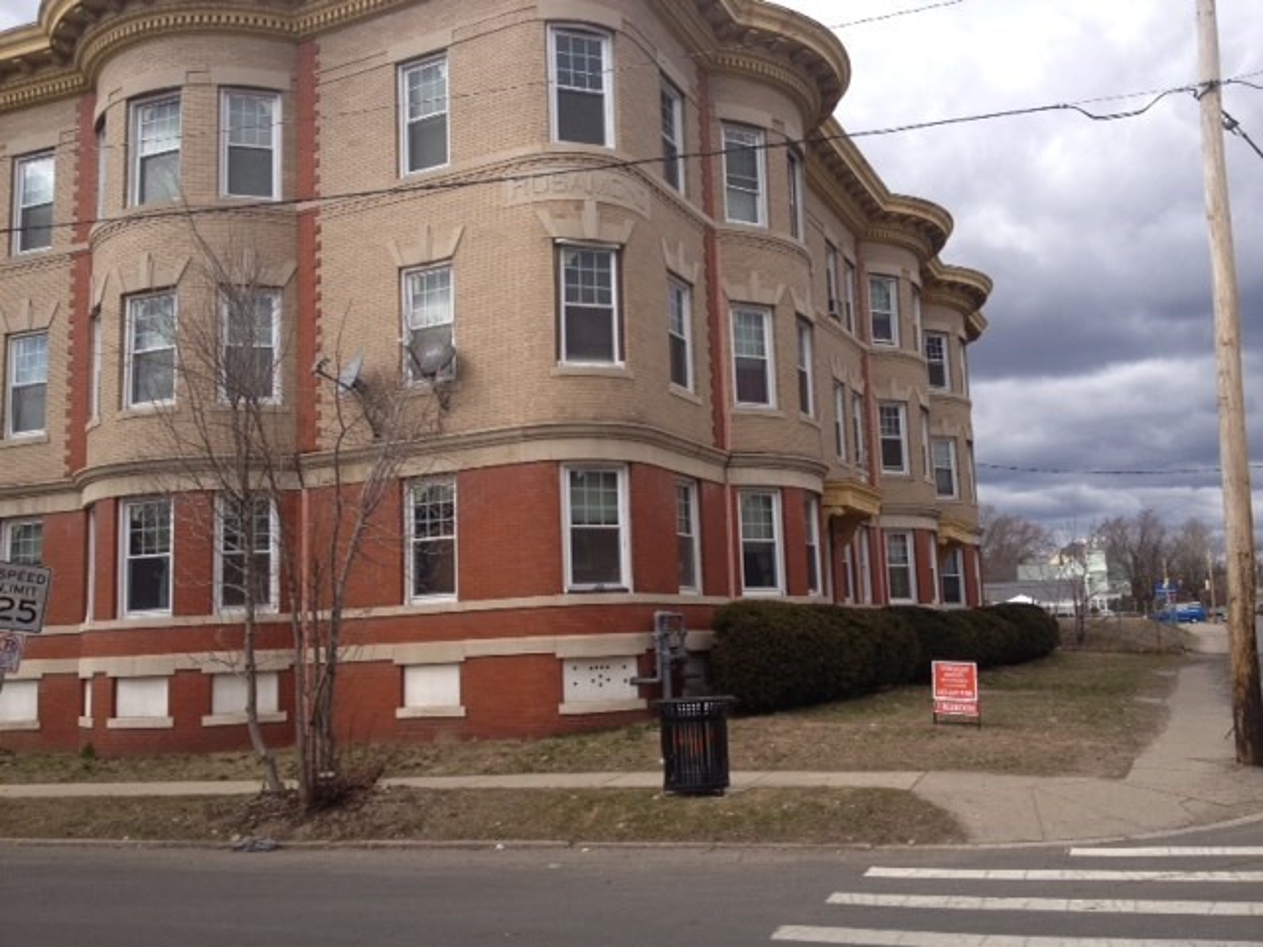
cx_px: 632
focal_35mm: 35
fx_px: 1277
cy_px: 474
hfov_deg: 52.6
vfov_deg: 40.7
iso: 50
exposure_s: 1/935
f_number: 2.4
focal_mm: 4.28
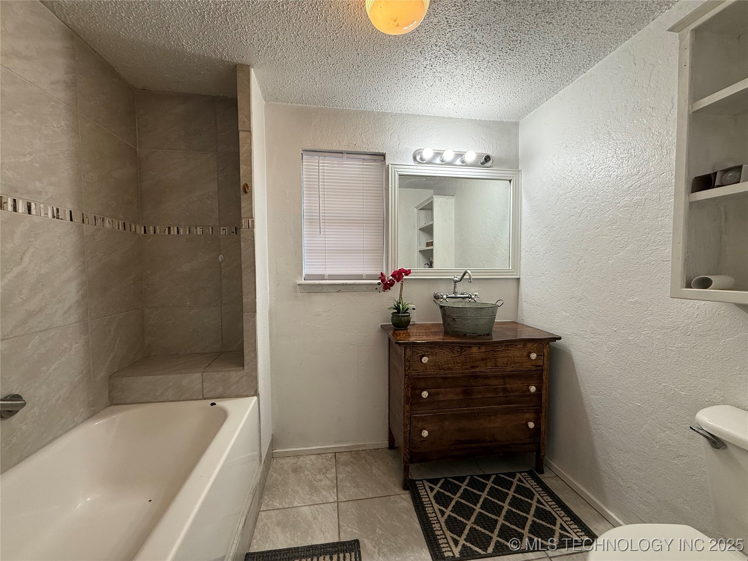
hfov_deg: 102.1
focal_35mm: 14
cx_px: 374
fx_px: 303
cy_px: 280
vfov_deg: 85.7
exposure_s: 1/120
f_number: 2.2
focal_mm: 2.22
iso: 160
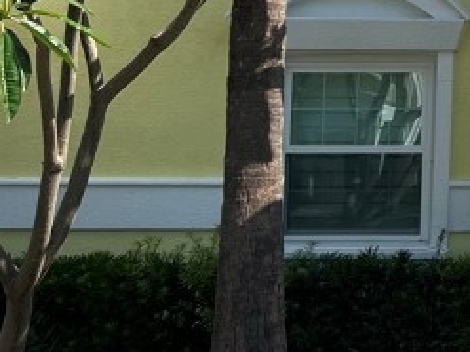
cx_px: 881
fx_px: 1466
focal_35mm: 108
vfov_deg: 13.5
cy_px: 8
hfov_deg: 15.3
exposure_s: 1/2358
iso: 50
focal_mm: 5.1
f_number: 1.6
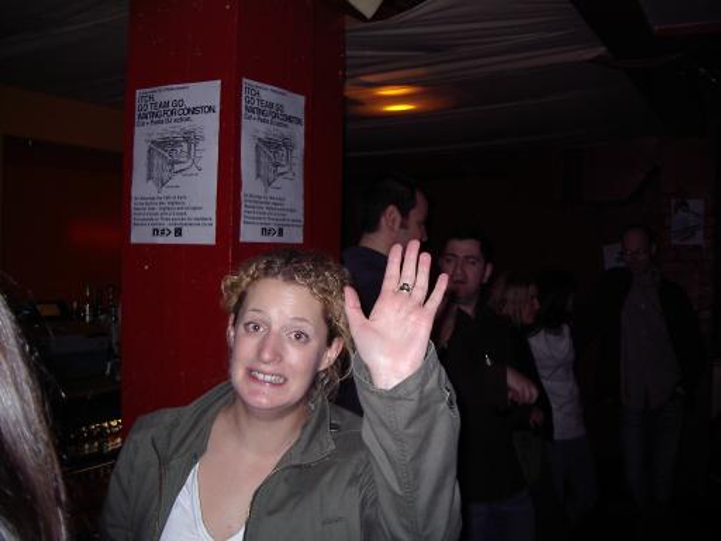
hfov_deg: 49.0
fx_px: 791
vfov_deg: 37.7
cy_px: 270
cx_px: 360
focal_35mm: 38
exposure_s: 1/60
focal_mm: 5.8
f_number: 2.6
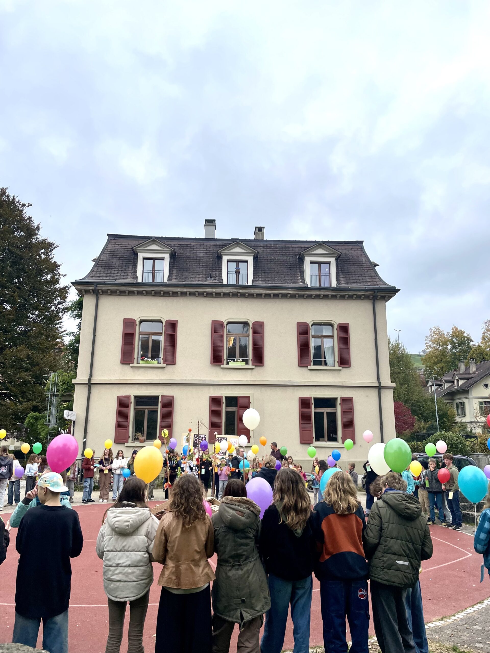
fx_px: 491
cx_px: 245
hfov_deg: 53.1
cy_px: 326
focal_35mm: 26
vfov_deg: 67.3
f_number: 1.6
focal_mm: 4.2
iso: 32
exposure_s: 1/1208
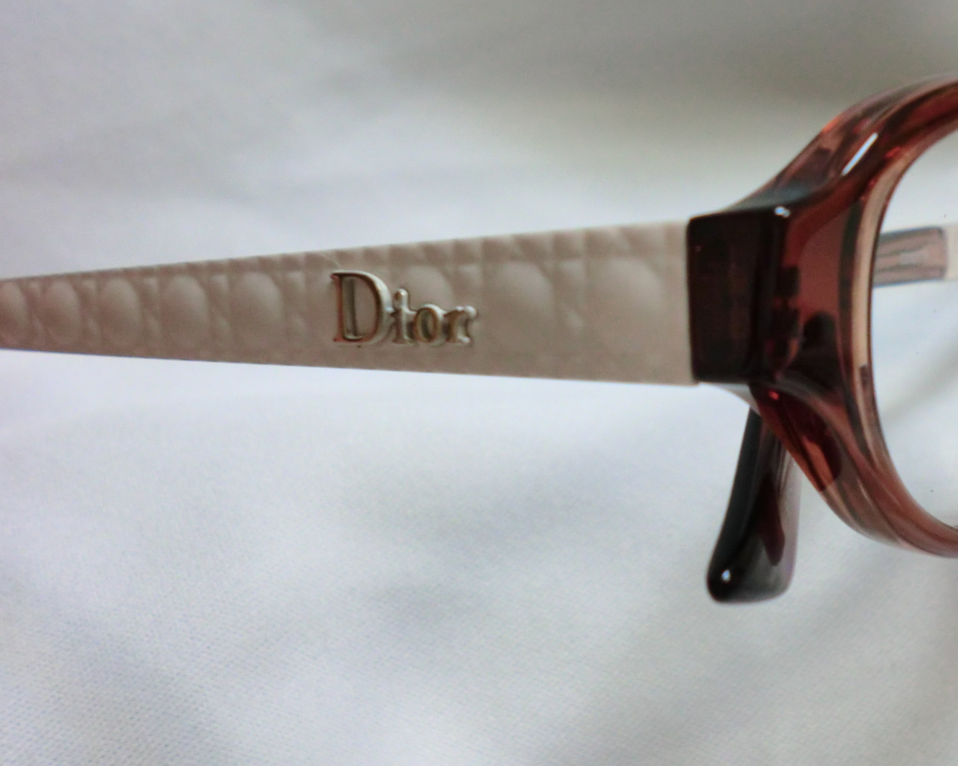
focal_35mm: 44
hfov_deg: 41.6
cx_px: 625
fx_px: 1247
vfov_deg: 34.1
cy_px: 364
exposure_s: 1/60
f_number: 3.5
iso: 160
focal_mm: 5.8
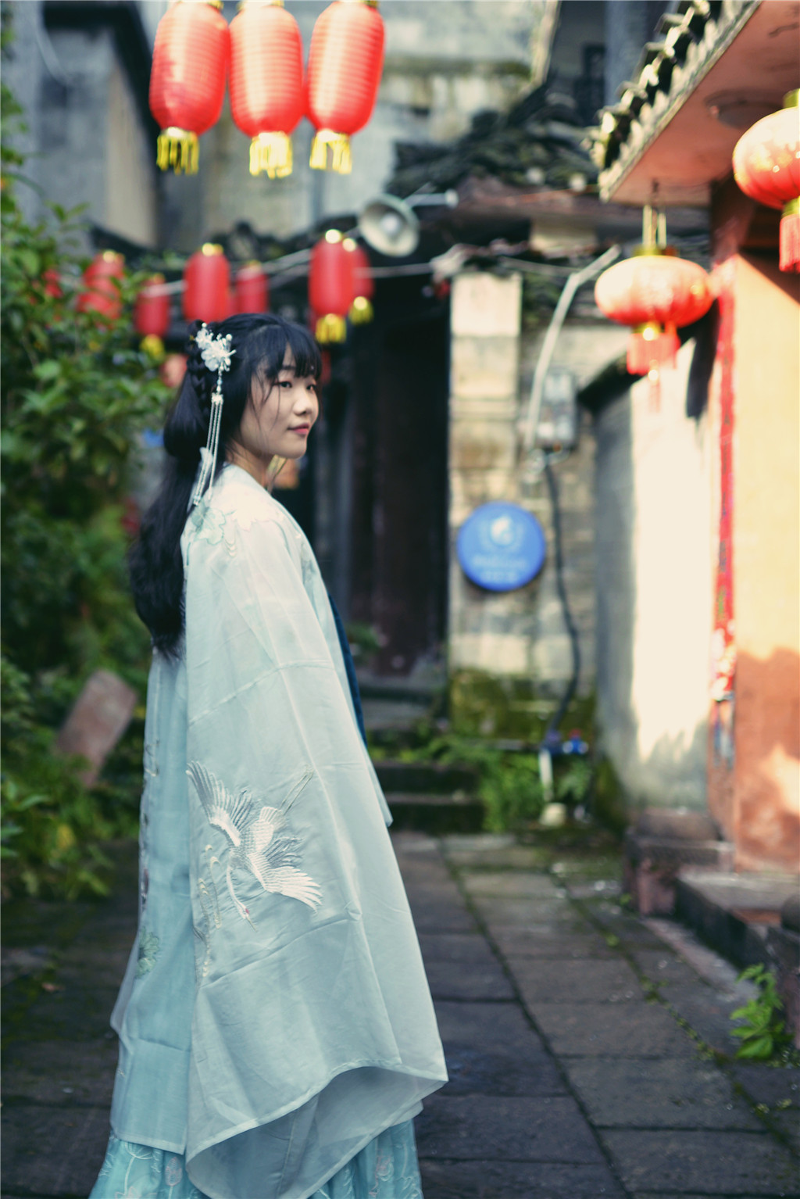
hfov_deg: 37.9
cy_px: 600
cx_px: 400
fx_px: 1166
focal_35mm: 35
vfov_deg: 54.4
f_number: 1.4
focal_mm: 35
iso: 140
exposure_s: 1/1500
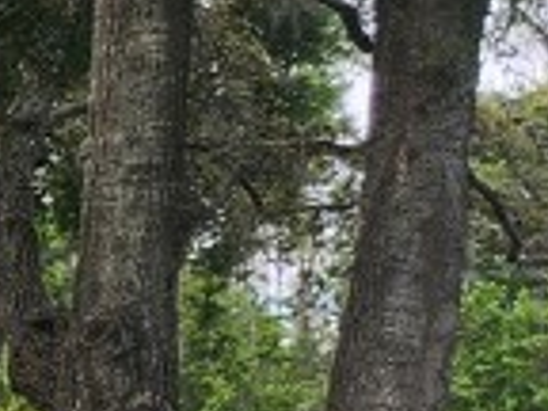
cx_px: -1397
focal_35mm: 164
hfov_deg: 8.6
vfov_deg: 8.7
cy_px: 757
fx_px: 2596
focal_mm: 5.54
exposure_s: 1/350
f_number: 1.8
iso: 25
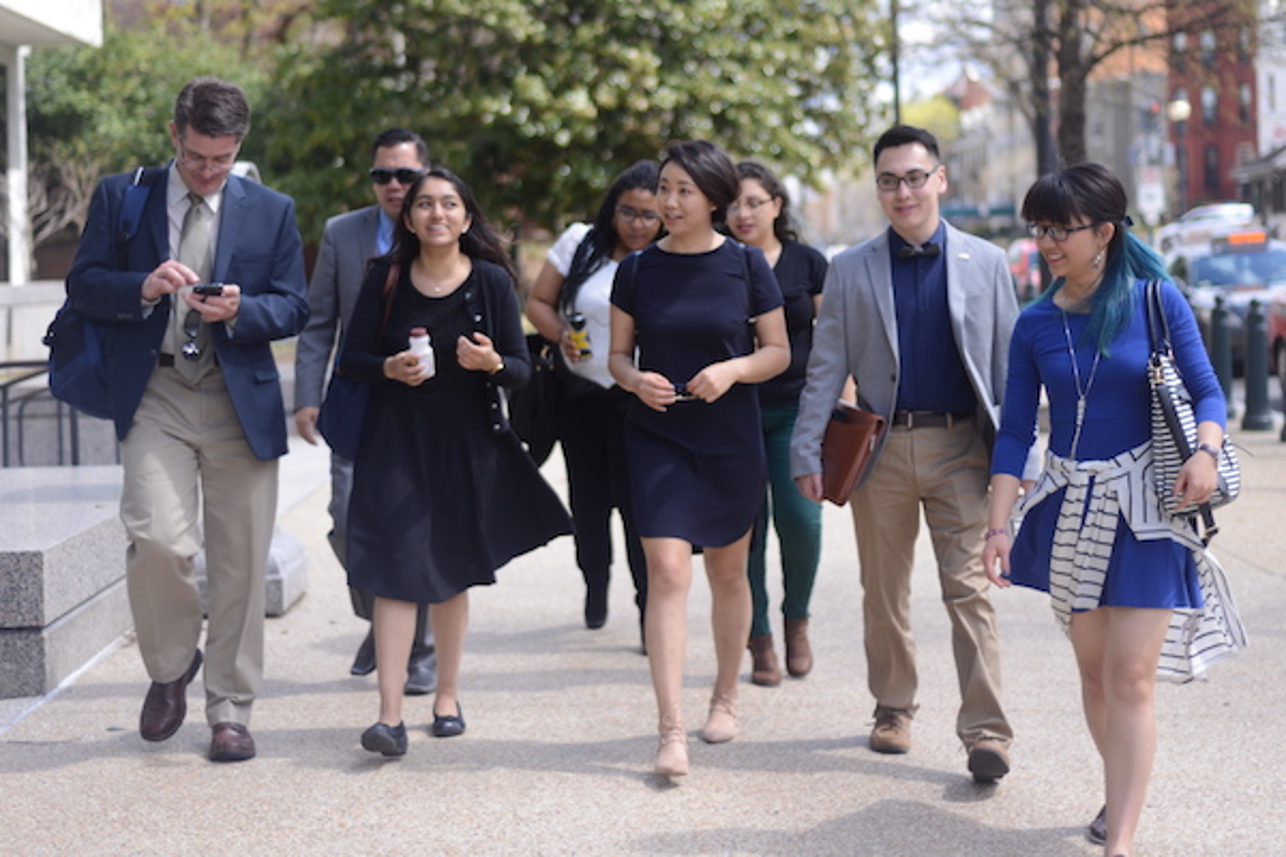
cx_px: 643
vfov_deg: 27.0
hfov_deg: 39.6
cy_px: 428
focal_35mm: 50
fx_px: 1786
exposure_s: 1/1600
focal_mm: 50
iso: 125
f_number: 1.8
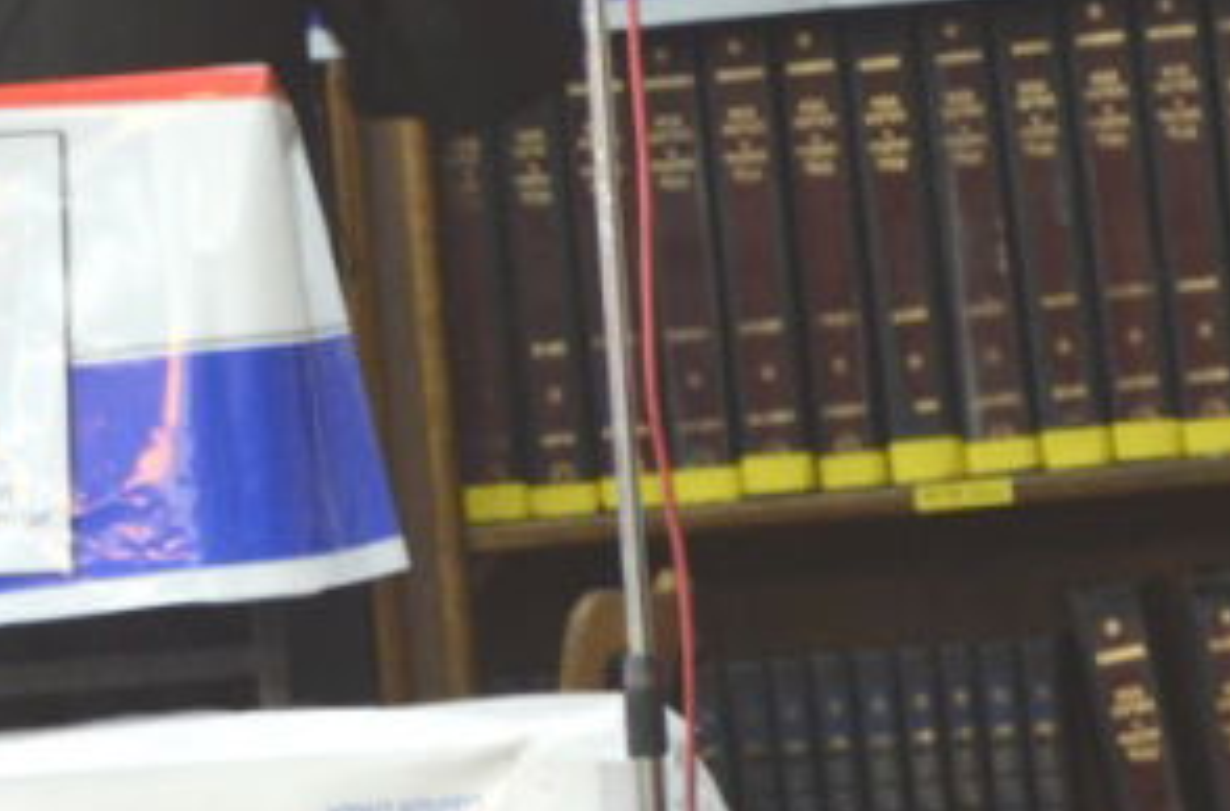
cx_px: -510
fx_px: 44547
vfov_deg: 1.0
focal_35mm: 1308
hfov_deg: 1.6
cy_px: 238
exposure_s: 1/50
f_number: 5.6
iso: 1600
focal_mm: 250
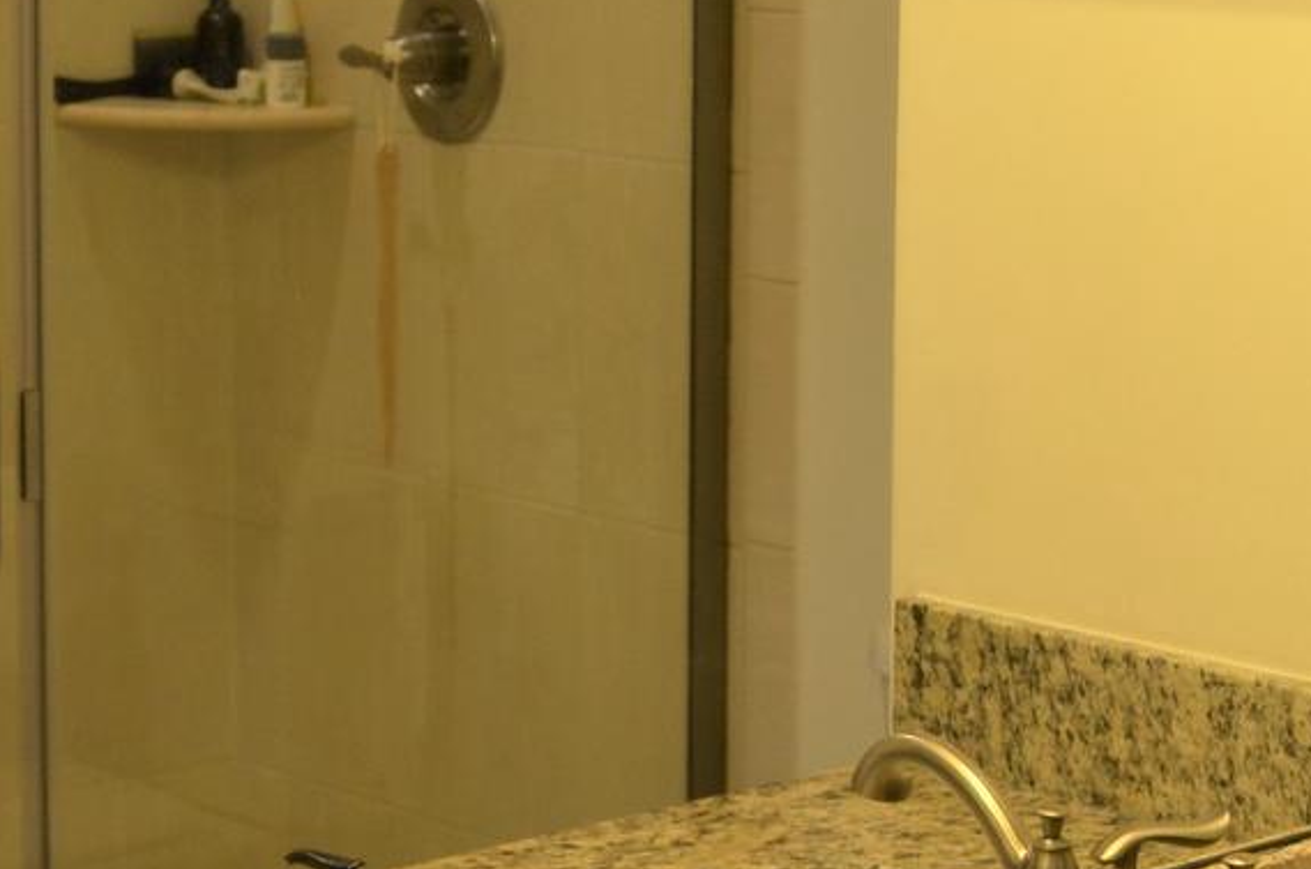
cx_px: 1214
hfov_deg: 18.6
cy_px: 203
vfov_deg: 12.6
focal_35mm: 108
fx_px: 3925
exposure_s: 1/80
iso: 400
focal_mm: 20
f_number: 4.5
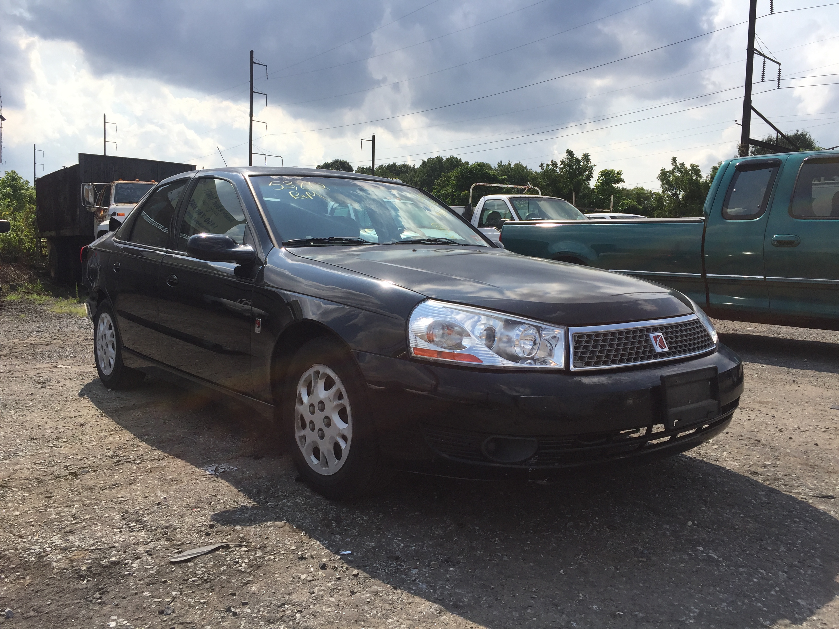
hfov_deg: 61.7
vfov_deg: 48.2
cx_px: 420
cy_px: 314
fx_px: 703
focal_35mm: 29
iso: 32
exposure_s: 1/2326
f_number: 2.2
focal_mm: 4.15
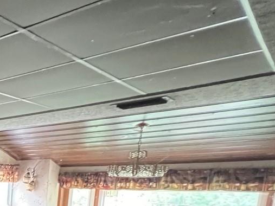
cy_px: 239
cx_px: -157
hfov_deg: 27.2
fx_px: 326
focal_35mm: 41
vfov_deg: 30.5
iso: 1000
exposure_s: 1/50
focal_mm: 1.57
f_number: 1.8
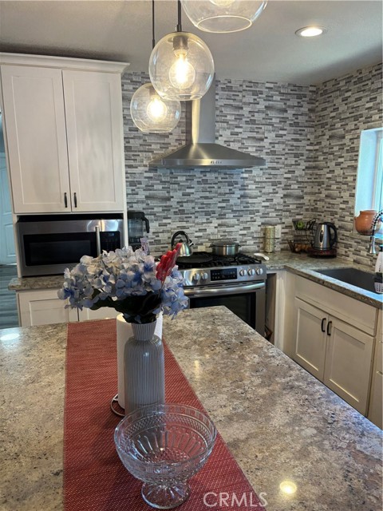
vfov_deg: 67.3
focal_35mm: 26
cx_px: 192
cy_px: 256
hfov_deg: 53.1
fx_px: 384
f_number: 1.6
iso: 200
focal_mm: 5.96
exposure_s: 1/60
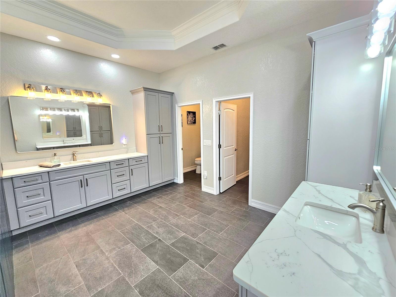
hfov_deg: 106.2
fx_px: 149
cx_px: 198
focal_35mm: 13
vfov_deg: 89.9
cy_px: 148
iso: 100
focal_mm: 2.2
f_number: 2.2
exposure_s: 1/60.2
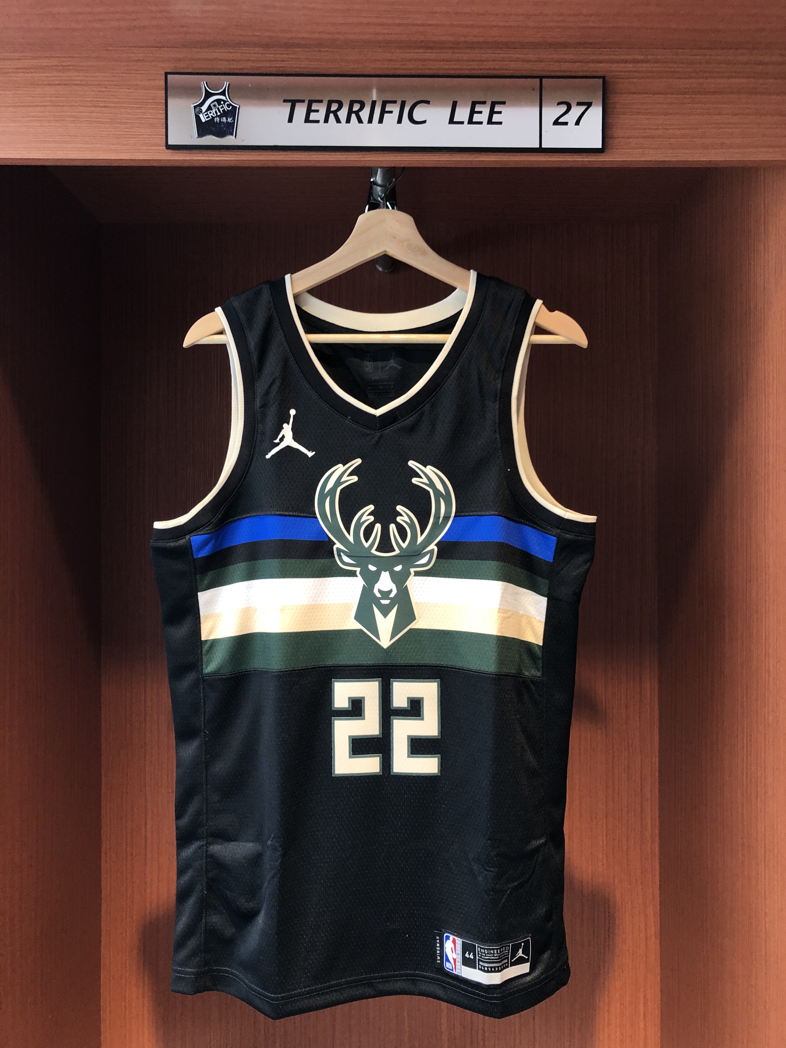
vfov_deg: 63.4
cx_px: 393
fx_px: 848
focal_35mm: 28
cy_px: 524
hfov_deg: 49.7
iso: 40
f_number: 1.8
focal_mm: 3.99
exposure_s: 1/24
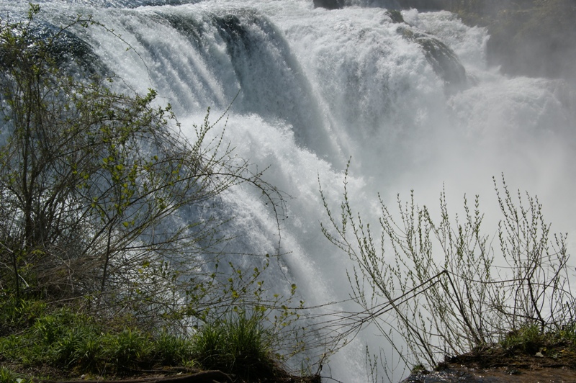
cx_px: 288
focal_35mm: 60
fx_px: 959
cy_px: 192
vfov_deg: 22.6
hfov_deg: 33.4
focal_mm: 40
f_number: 13
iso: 100
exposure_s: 1/320
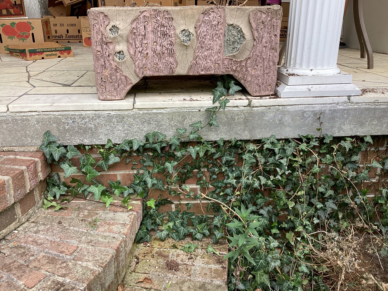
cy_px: 146
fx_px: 347
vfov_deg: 45.4
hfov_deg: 58.3
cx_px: 194
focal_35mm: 31
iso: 25
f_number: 2.4
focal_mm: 3.3
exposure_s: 1/132
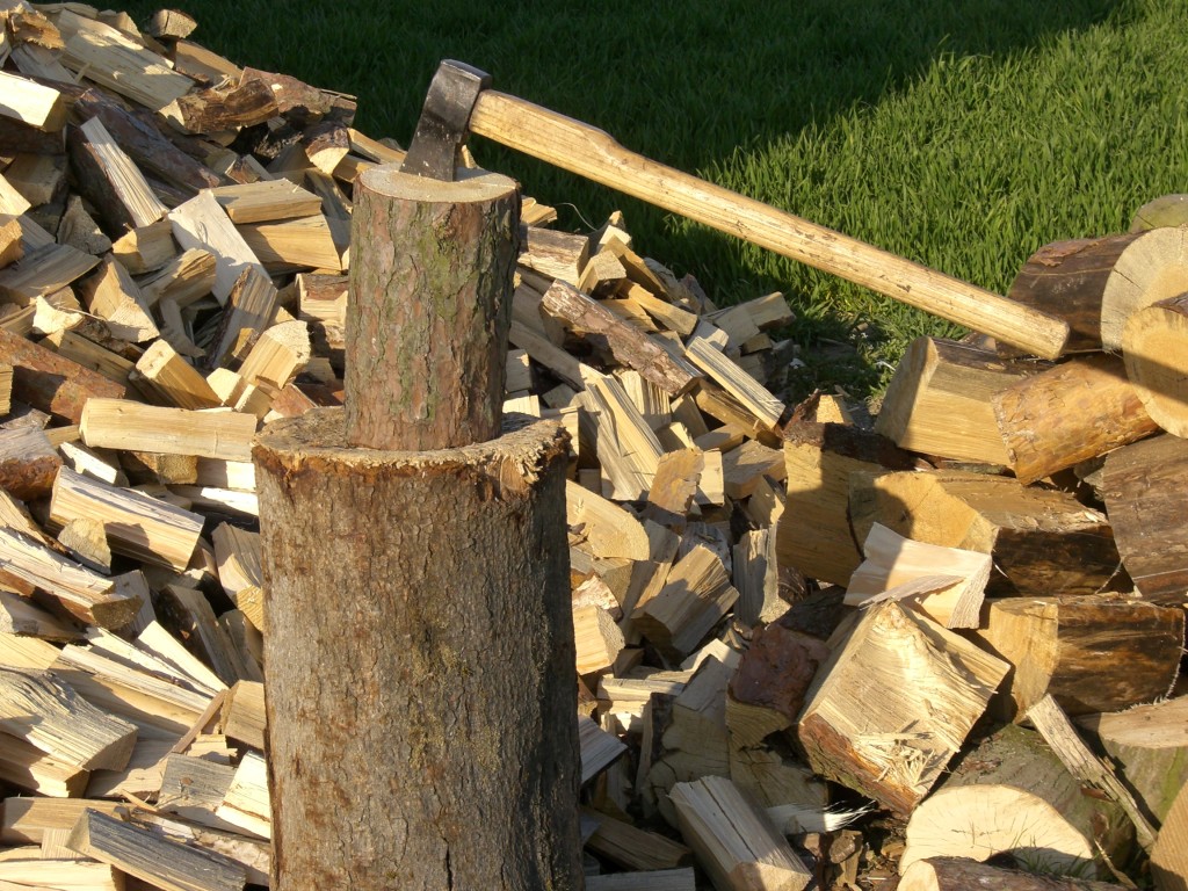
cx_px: 594
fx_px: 2746
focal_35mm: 80
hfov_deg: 24.4
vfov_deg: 18.4
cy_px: 446
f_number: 6.3
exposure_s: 1/200
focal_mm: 13.23
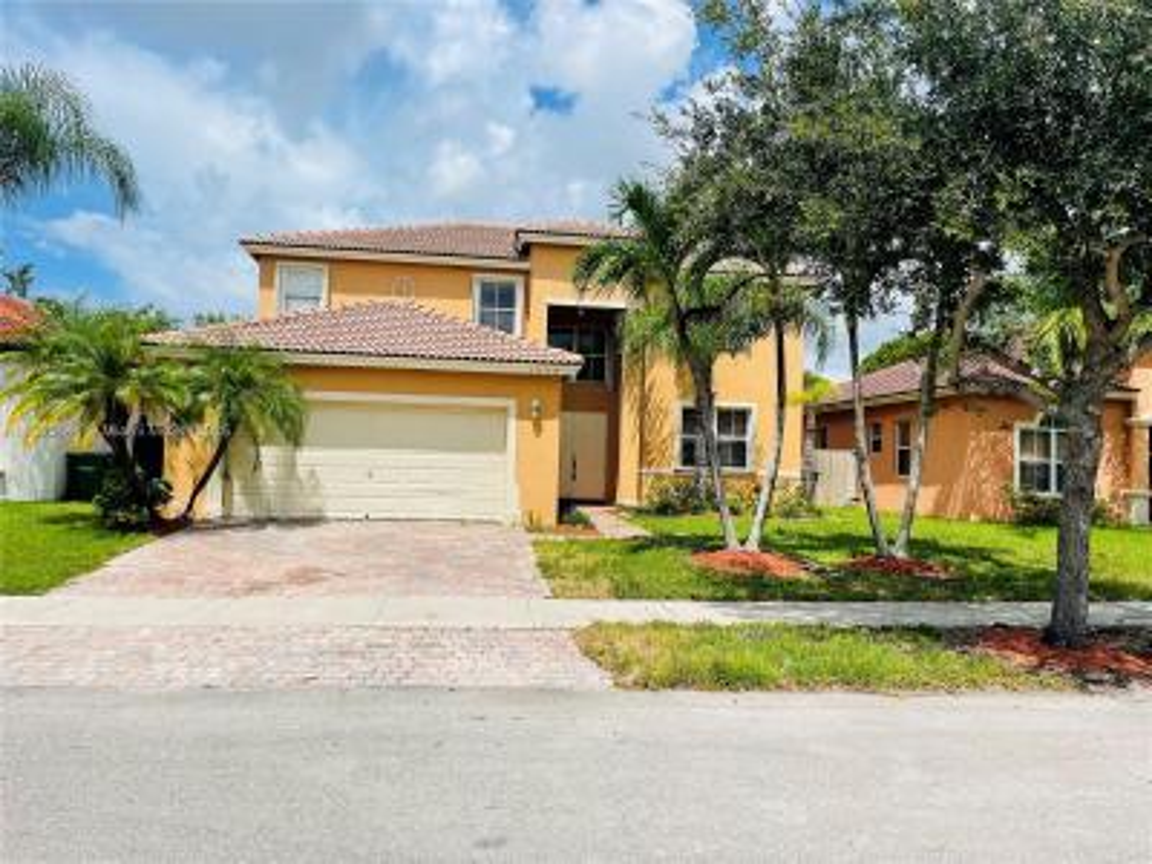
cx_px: 576
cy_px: 432
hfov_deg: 67.3
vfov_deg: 53.1
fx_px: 865
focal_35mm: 26
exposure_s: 1/6494
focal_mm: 4.2
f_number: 1.6
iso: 32
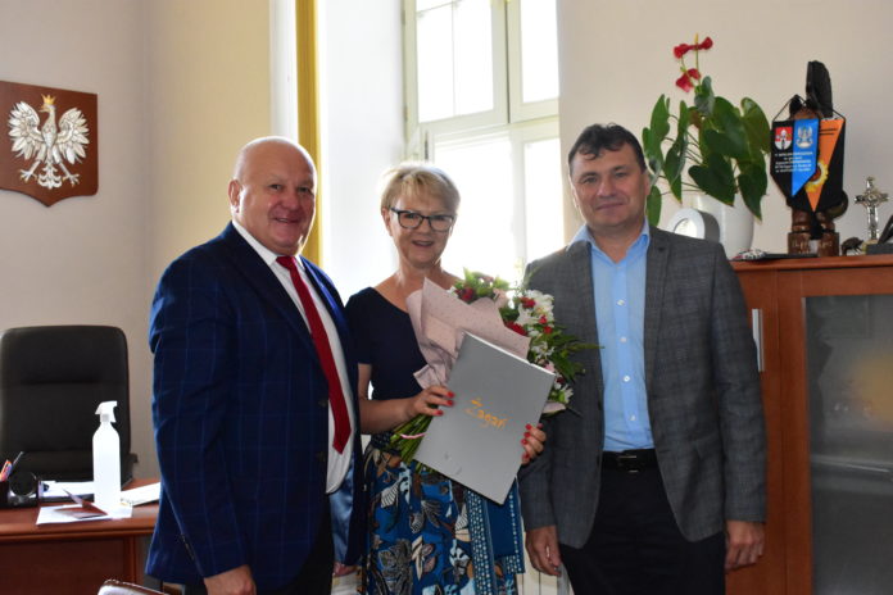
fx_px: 1116
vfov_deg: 29.9
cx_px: 446
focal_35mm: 45
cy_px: 298
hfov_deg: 43.6
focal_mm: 30
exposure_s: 1/250
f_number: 6.3
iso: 6400
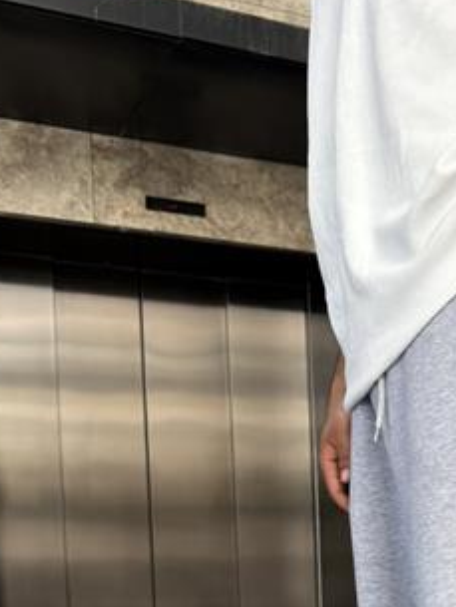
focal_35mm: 63
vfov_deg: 28.3
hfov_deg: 22.0
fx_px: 1106
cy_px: 643
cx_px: 504
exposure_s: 1/133
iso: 50
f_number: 1.78
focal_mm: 6.76
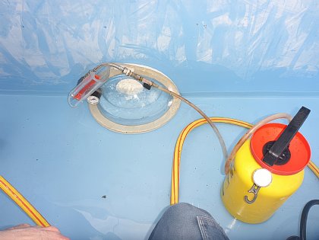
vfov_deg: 49.7
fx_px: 258
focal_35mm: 28
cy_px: 120
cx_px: 160
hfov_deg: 63.4
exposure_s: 1/100
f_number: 3.3
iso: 100
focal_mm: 4.9
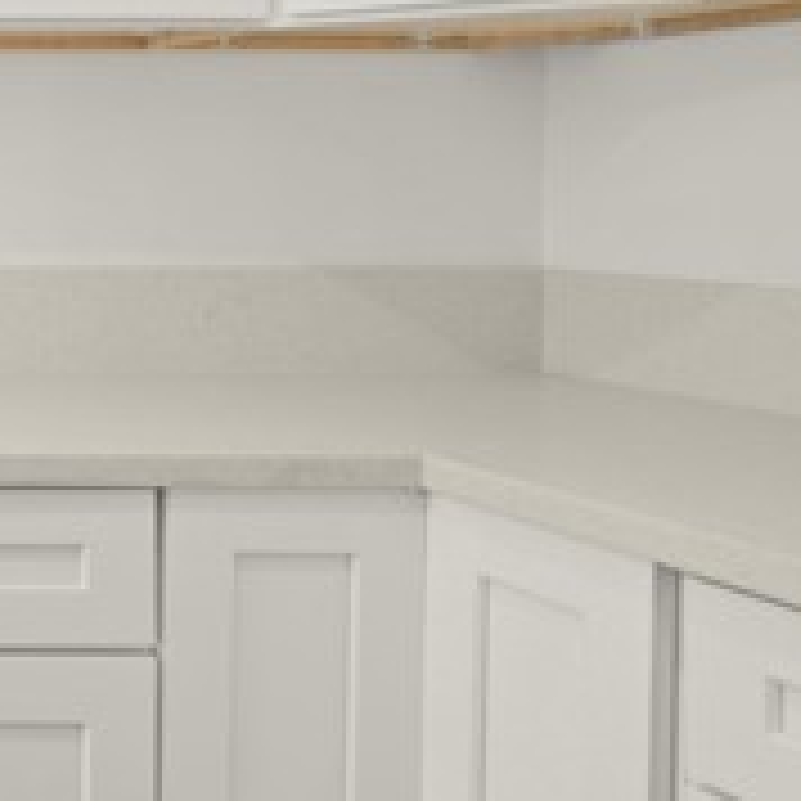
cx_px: -576
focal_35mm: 49
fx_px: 1283
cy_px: 254
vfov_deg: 34.3
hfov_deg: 22.8
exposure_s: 1/320
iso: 800
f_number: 1.8
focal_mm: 16
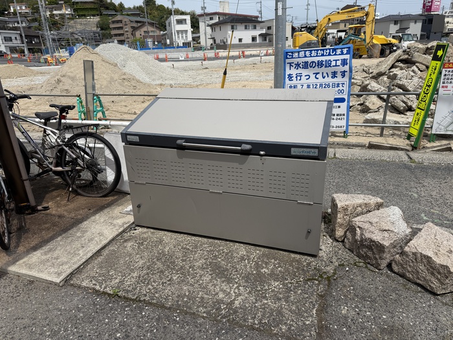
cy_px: 170
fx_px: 314
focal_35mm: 24
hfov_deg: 71.6
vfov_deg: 56.8
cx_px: 226
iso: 80
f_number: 1.78
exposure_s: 1/6711
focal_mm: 6.76
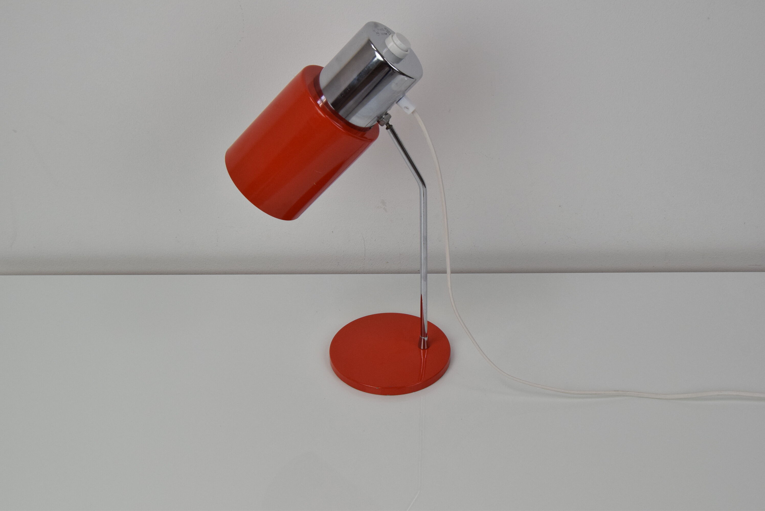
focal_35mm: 51
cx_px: 382
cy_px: 256
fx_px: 1085
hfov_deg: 38.9
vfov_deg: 26.5
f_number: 9
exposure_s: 1/320
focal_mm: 34
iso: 1600
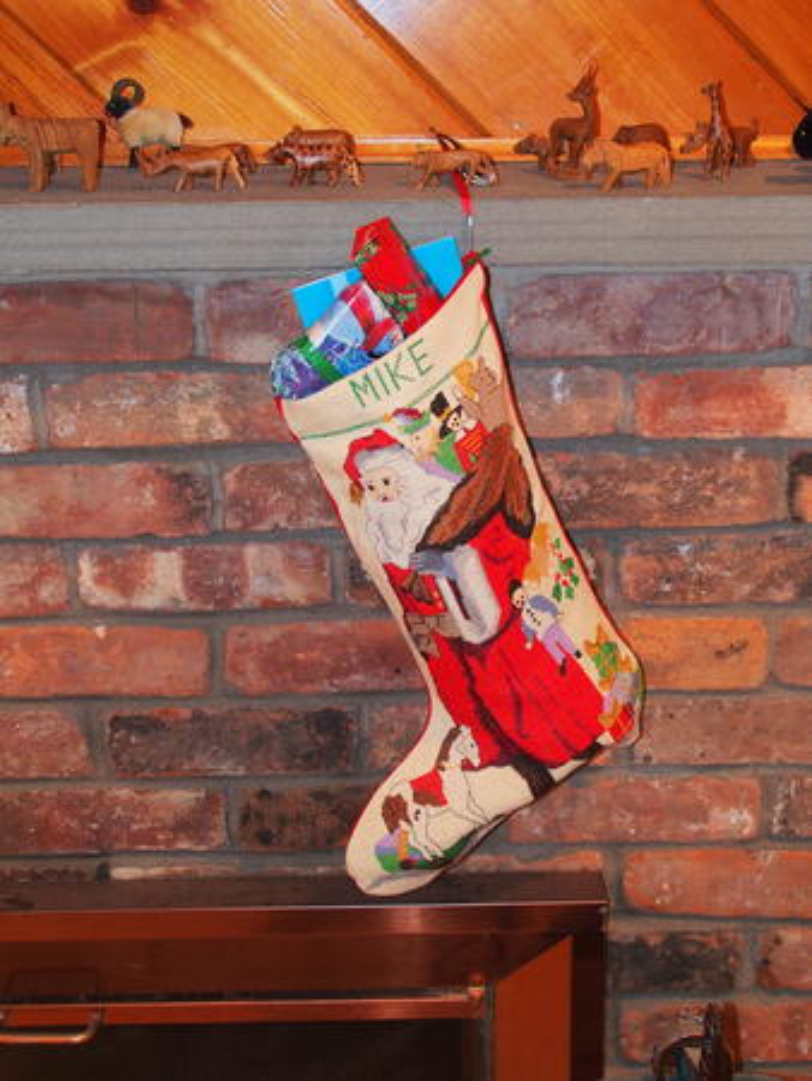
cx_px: 406
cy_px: 540
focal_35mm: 50
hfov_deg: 29.1
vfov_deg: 38.2
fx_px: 1562
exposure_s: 1/50
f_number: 2.8
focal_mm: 10.8
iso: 400
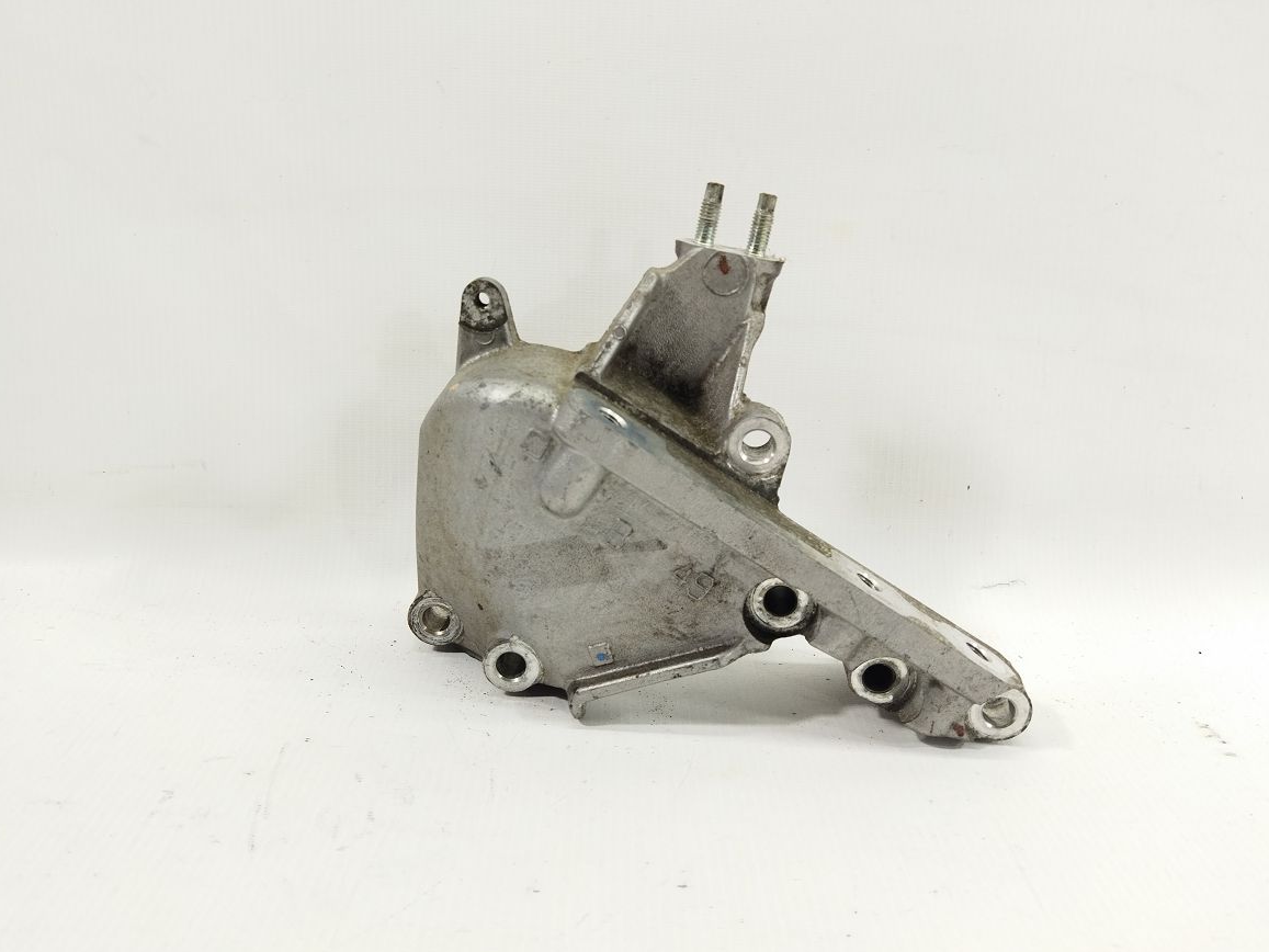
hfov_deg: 63.4
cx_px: 647
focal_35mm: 28
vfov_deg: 49.7
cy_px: 492
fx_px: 1027
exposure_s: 1/100
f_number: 1.79
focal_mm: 4.71
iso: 142
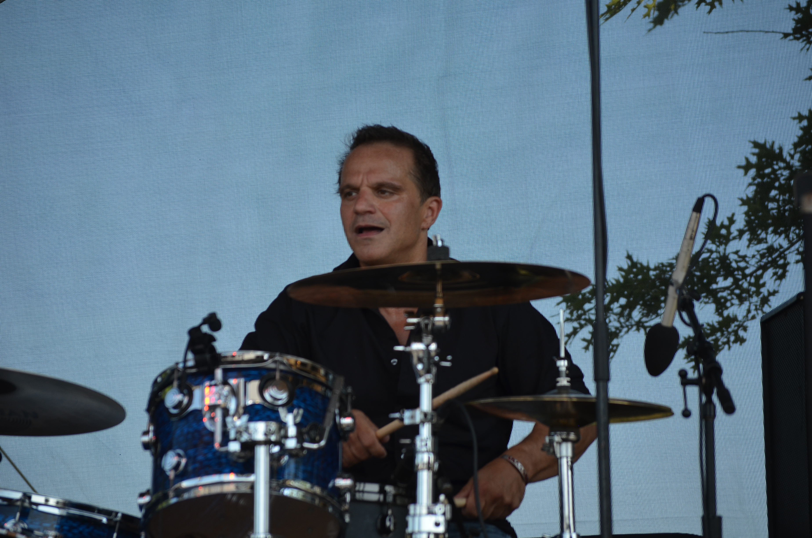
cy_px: 269
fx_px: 4052
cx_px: 406
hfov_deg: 11.4
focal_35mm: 180
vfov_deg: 7.6
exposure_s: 1/1000
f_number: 4.8
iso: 400
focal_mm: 120
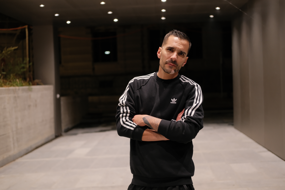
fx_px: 420
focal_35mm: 53
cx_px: 142
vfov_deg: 25.5
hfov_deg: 37.5
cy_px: 95
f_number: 2
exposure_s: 1/15
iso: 320
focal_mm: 35
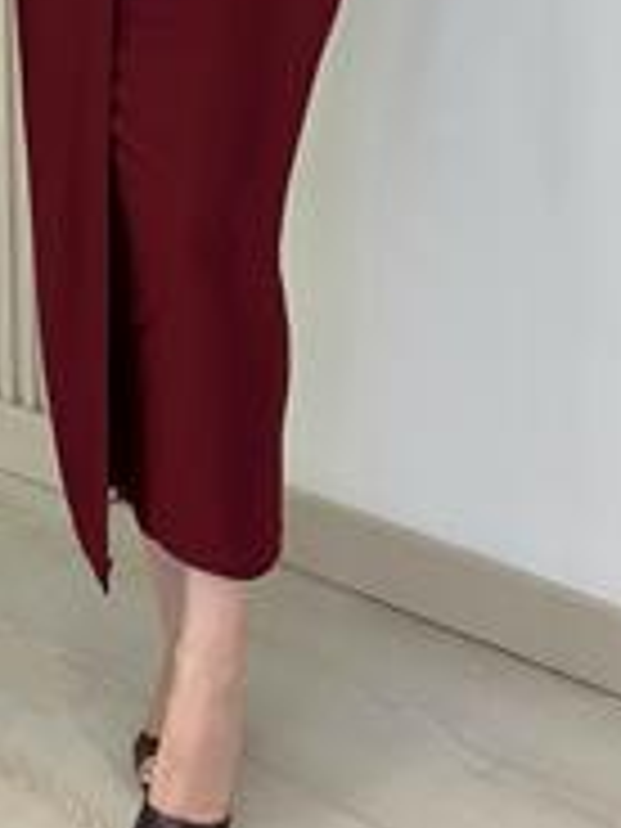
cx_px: 212
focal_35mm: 139
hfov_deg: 10.7
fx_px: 3325
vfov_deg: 13.7
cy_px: -241
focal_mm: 6.86
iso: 80
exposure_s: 1/363
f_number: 1.78
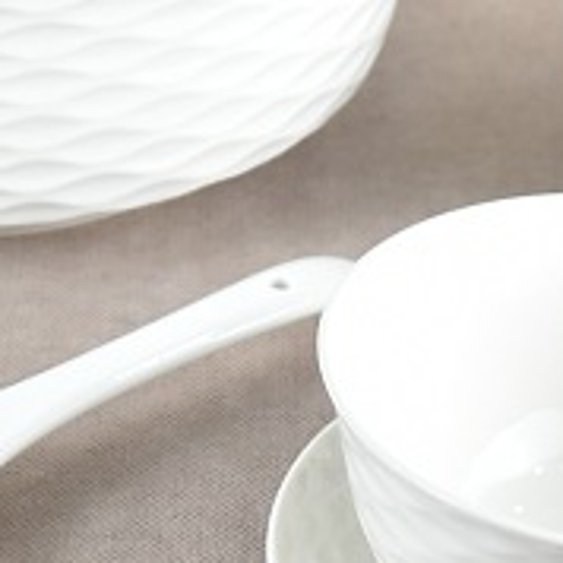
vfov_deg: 9.0
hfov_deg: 9.0
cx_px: -89
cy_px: -57
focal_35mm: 193
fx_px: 3558
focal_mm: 27
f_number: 4
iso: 800
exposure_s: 1/100
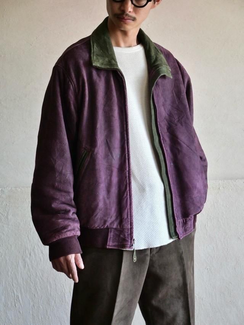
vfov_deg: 20.4
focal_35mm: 96
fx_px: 902
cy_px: 162
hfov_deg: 15.4
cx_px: 122
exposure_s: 1/125
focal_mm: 48
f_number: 3.9
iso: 1000
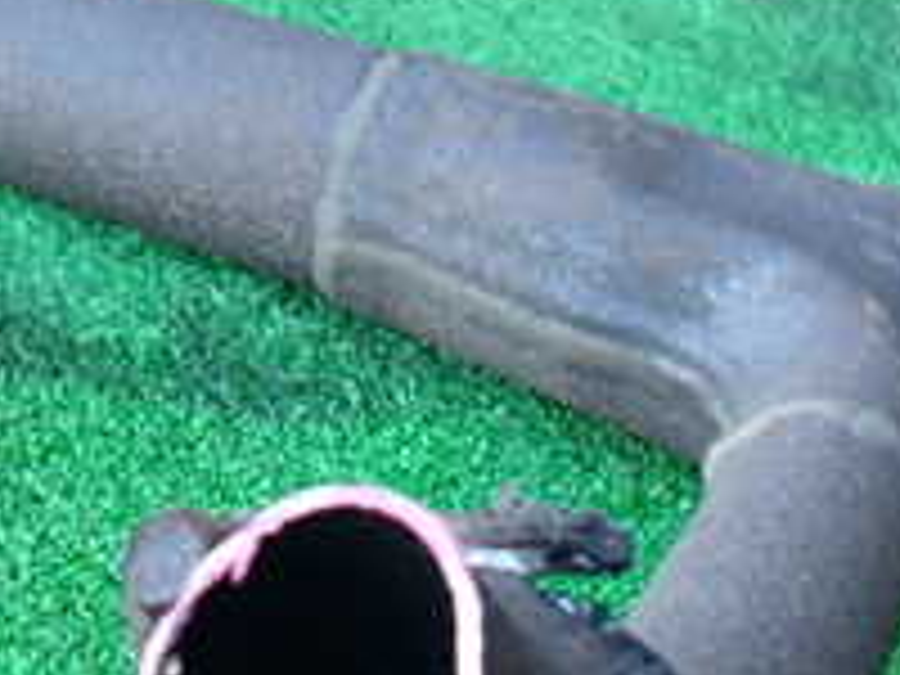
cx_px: 194
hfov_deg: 25.6
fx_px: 1950
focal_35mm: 75
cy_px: 621
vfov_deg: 19.3
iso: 200
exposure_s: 1/60
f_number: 2
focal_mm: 4.5
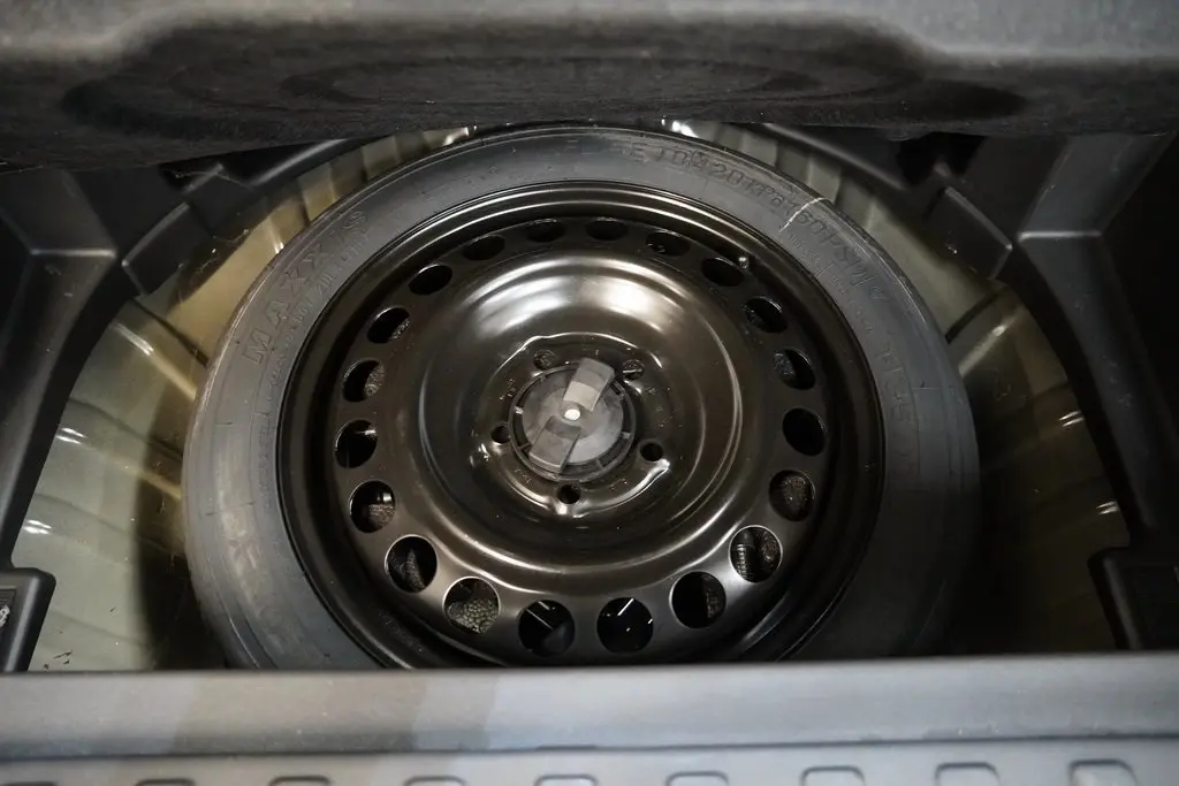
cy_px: 393
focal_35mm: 27
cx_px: 590
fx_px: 884
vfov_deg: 47.9
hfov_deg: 67.4
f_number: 3.5
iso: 6400
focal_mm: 18
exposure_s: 1/15
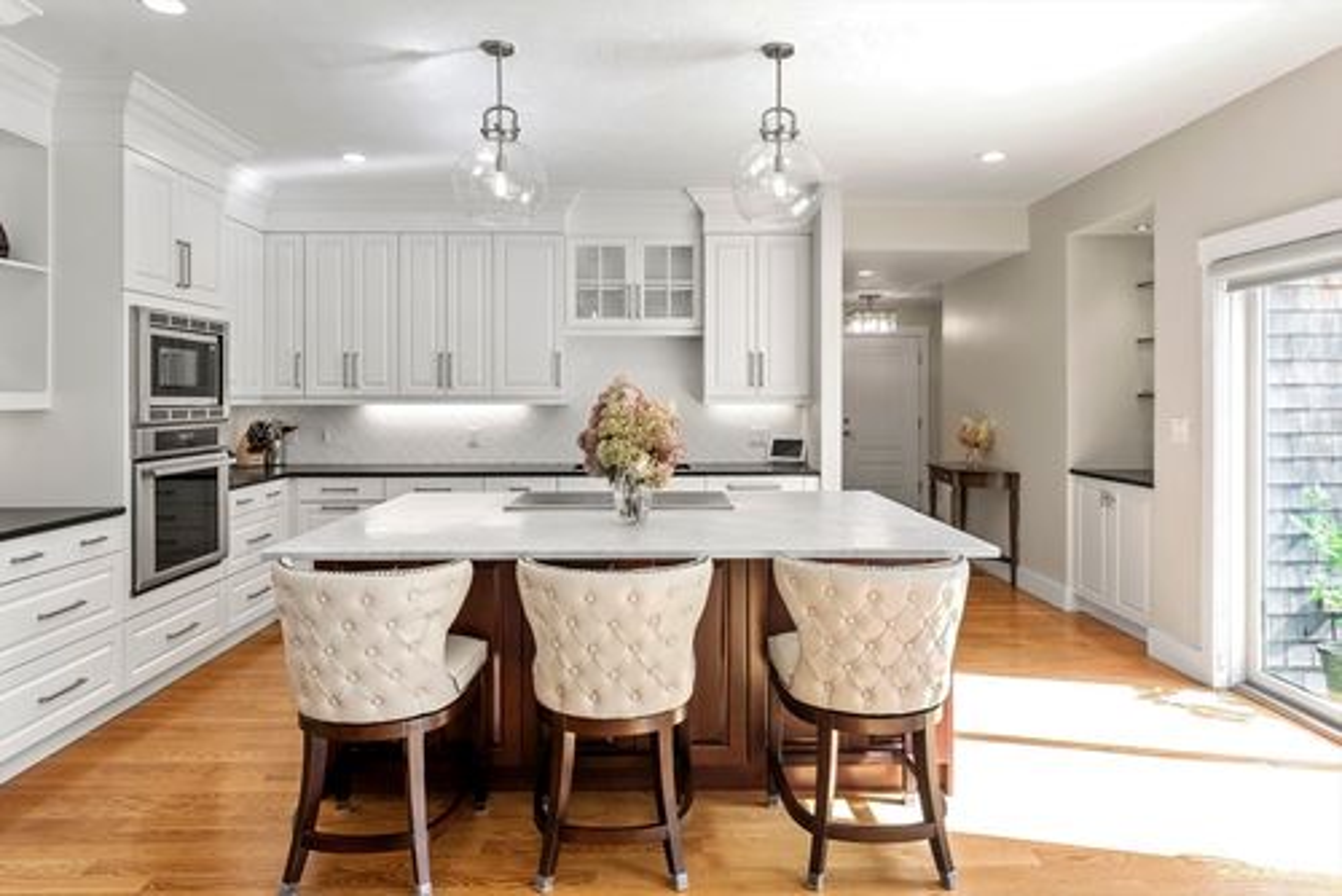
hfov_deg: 81.4
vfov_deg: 59.8
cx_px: 671
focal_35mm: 21
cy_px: 448
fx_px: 780
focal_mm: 20.9
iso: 500
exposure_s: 1/60
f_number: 6.3
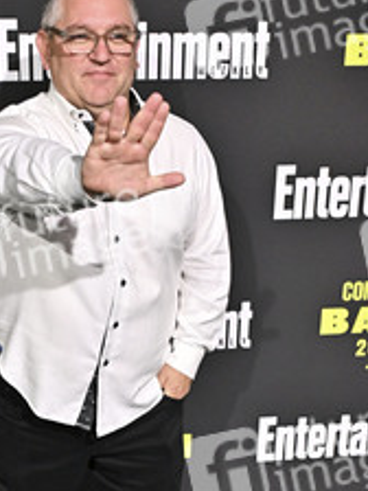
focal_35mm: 55
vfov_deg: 34.4
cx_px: 99
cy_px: 351
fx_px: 780
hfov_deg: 26.3
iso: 2000
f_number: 4.5
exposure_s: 1/400
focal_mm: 32
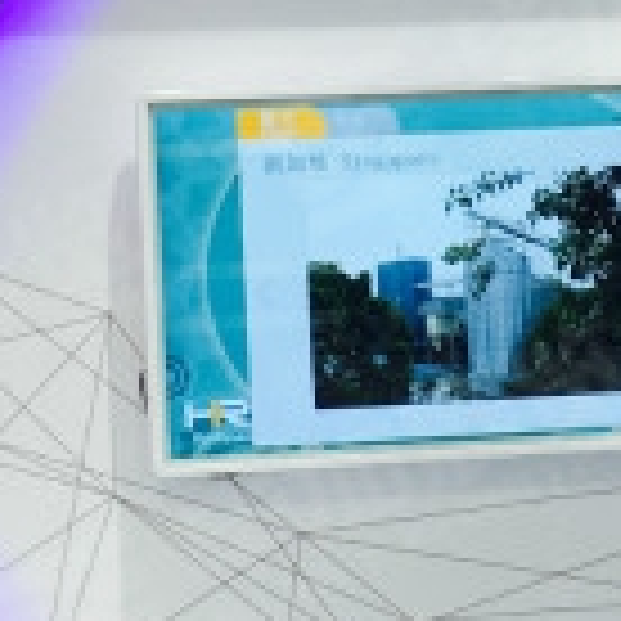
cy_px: 50
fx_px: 3024
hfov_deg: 11.7
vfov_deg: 11.6
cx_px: 288
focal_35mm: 149
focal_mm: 4.15
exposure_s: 1/50
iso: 32
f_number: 2.2
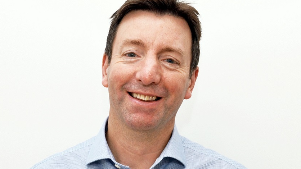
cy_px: 81
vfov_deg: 31.2
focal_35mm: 38
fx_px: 303
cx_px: 140
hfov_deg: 52.7
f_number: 16
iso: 400
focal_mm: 22
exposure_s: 1/125
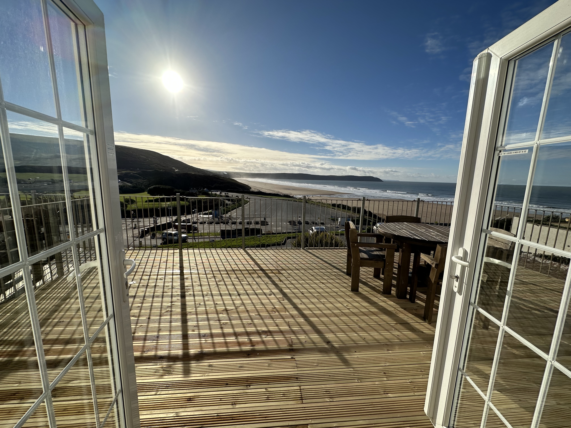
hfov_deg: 102.1
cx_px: 286
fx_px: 231
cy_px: 214
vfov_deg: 85.7
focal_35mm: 14
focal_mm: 2.22
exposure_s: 1/4831
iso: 50
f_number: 2.2
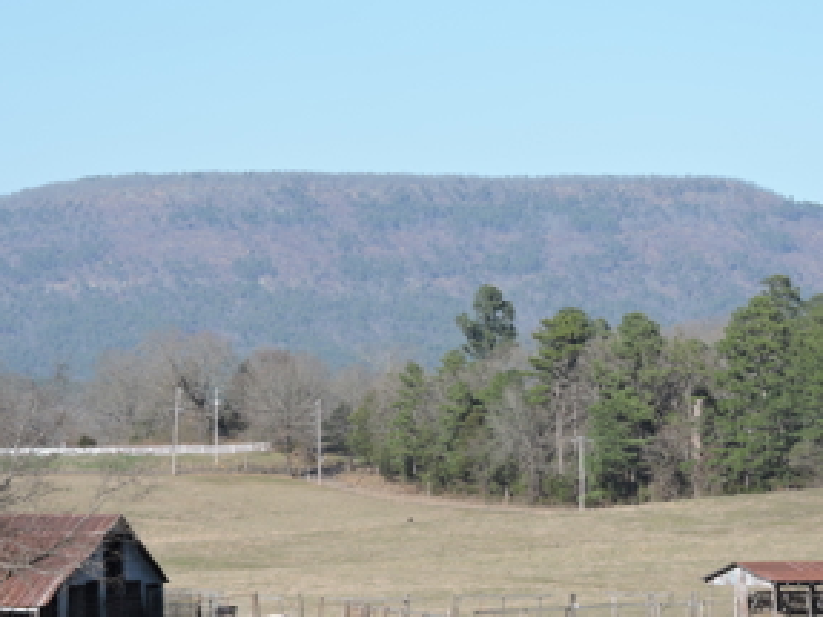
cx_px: 416
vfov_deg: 6.3
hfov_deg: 8.4
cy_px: 298
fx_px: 5632
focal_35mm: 237
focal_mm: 30.3
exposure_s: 1/500
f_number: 4.5
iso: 100
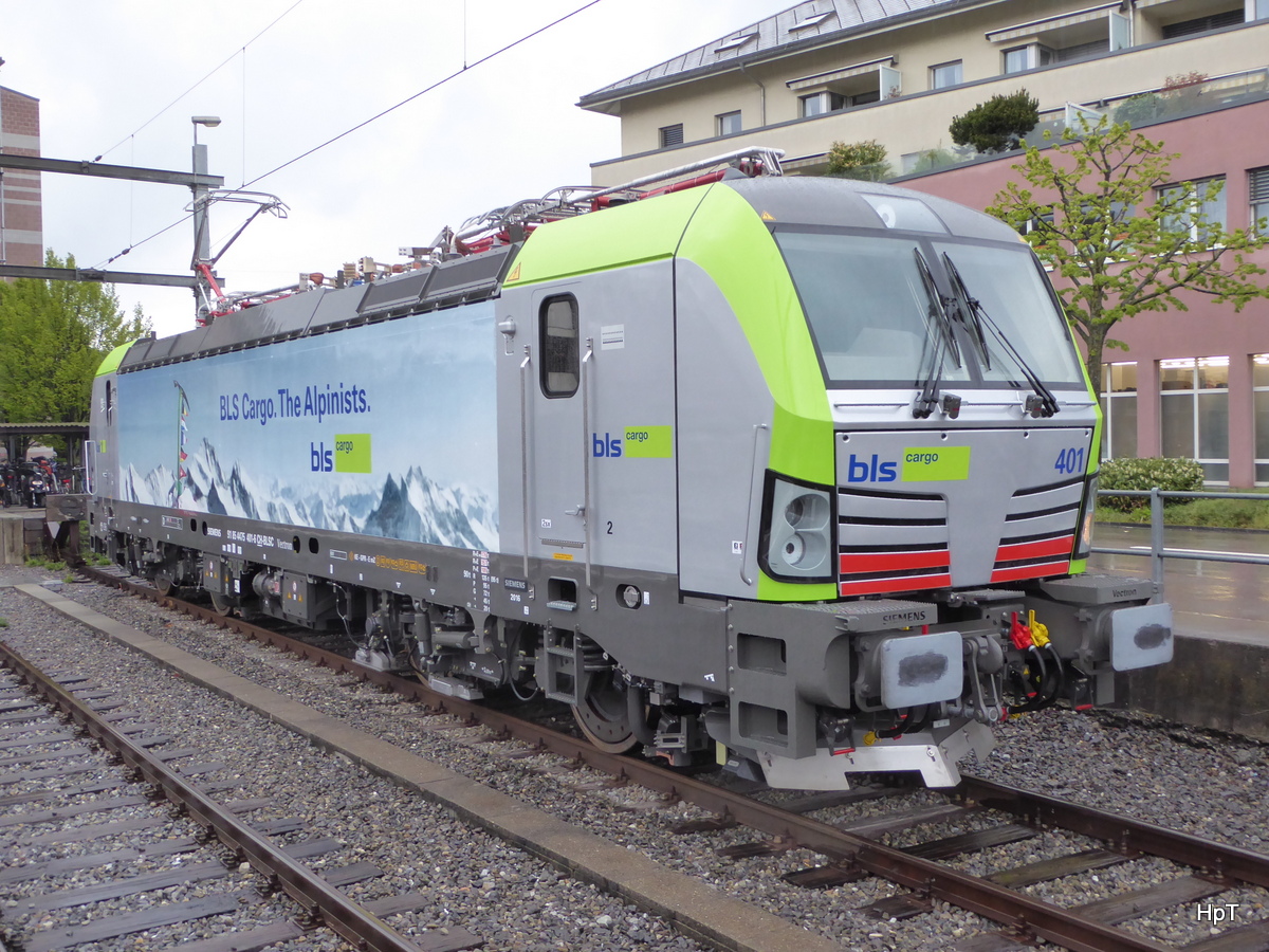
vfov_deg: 36.8
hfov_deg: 47.9
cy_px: 476
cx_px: 634
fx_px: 1430
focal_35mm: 39
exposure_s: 1/60
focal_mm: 6.7
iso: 320
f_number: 3.7
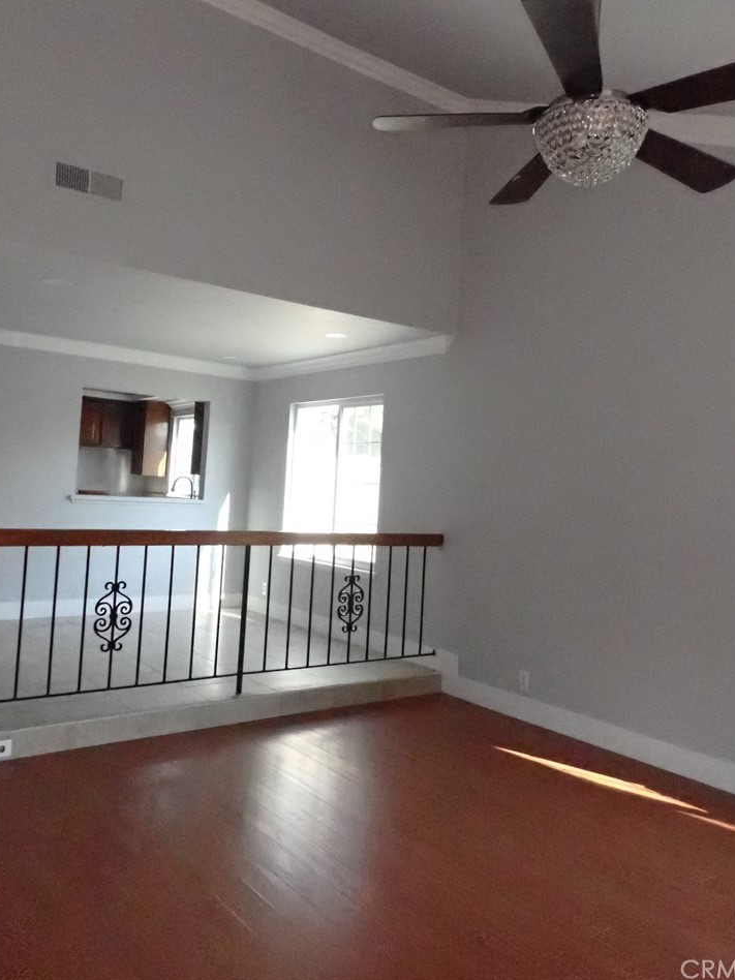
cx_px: 384
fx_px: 764
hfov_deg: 51.3
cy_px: 455
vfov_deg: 65.2
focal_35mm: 27
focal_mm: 4.5
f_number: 8
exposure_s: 1/320
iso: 5000
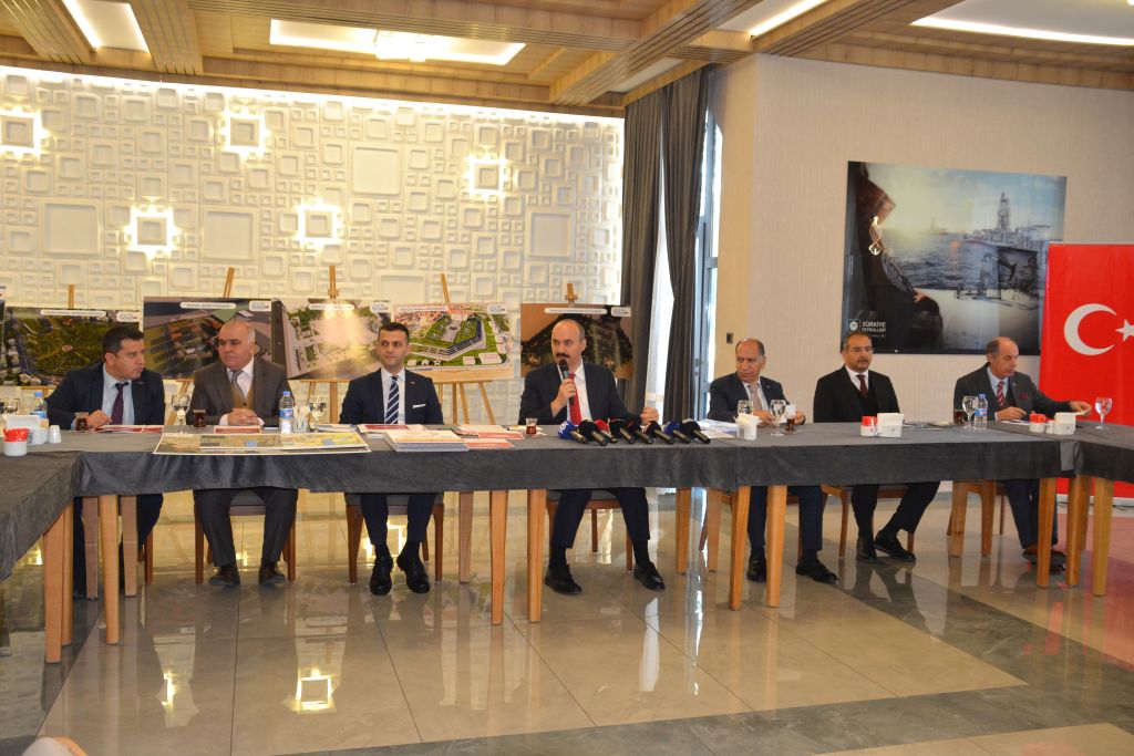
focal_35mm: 33
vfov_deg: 40.0
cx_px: 567
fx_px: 1040
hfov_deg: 57.2
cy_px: 378
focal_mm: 22
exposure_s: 1/60
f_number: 3.8
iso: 1000
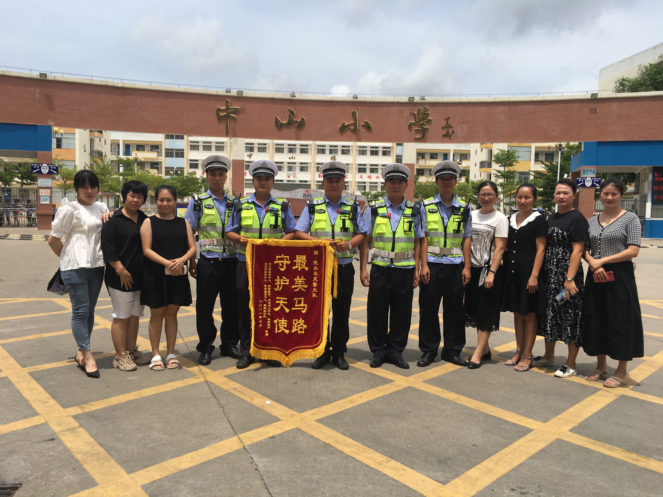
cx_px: 332
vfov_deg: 48.2
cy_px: 248
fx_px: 555
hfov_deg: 61.7
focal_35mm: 29
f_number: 2.2
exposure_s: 1/2564
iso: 25
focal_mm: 4.15
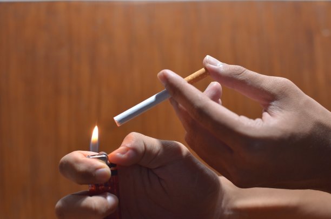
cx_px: 166
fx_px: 688
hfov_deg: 27.1
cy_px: 110
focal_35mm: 75
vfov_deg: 18.1
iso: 640
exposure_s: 1/60
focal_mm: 50
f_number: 2.8
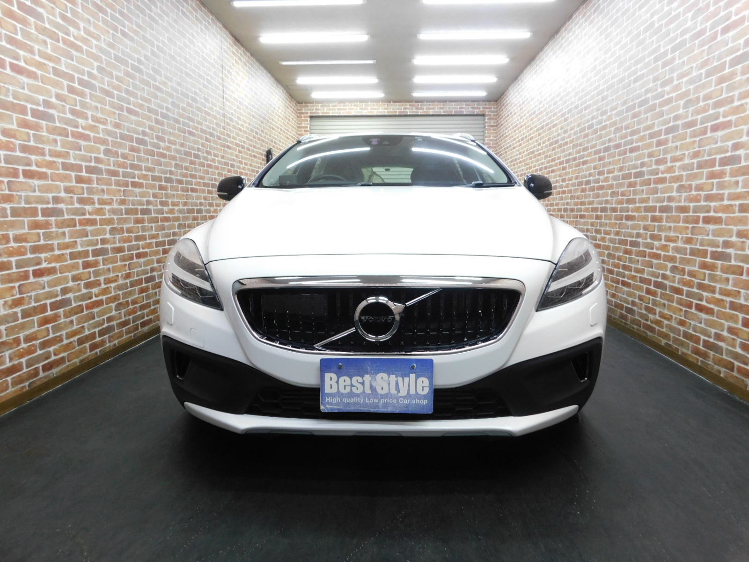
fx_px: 498
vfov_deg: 58.9
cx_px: 374
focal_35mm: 23
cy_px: 281
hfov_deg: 73.9
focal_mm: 4
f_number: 3
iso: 280
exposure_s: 1/30
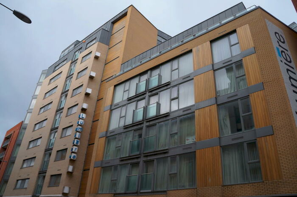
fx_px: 222
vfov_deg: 47.8
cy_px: 98
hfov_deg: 67.4
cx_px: 148
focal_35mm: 27
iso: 200
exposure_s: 1/500
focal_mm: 18
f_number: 4.5
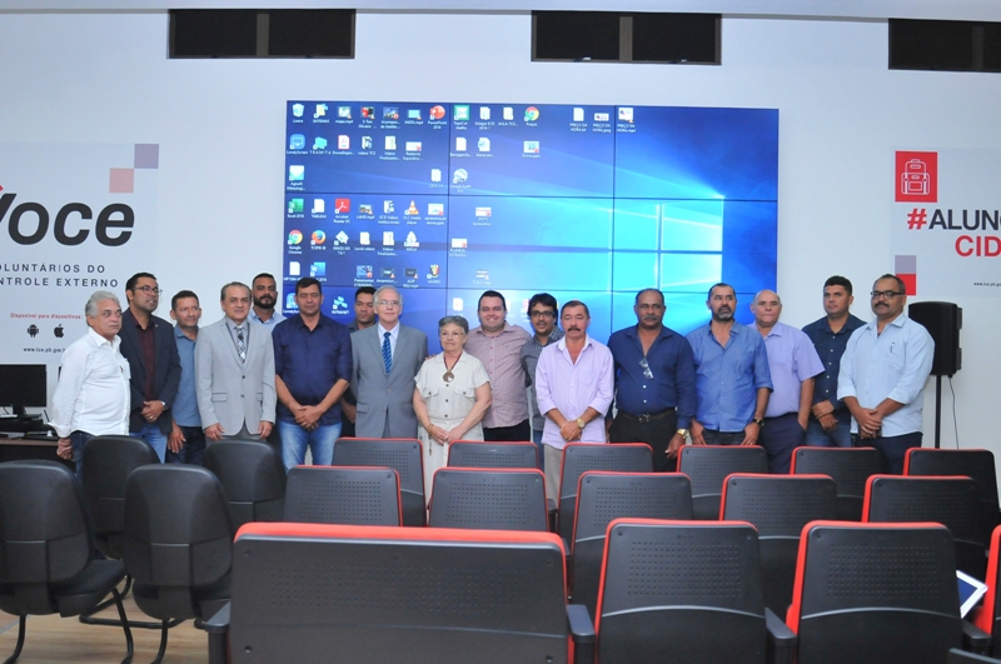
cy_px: 332
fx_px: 1000
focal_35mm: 36
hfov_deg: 53.2
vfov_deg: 36.8
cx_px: 500
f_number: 3.5
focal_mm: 24
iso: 1600
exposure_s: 1/250
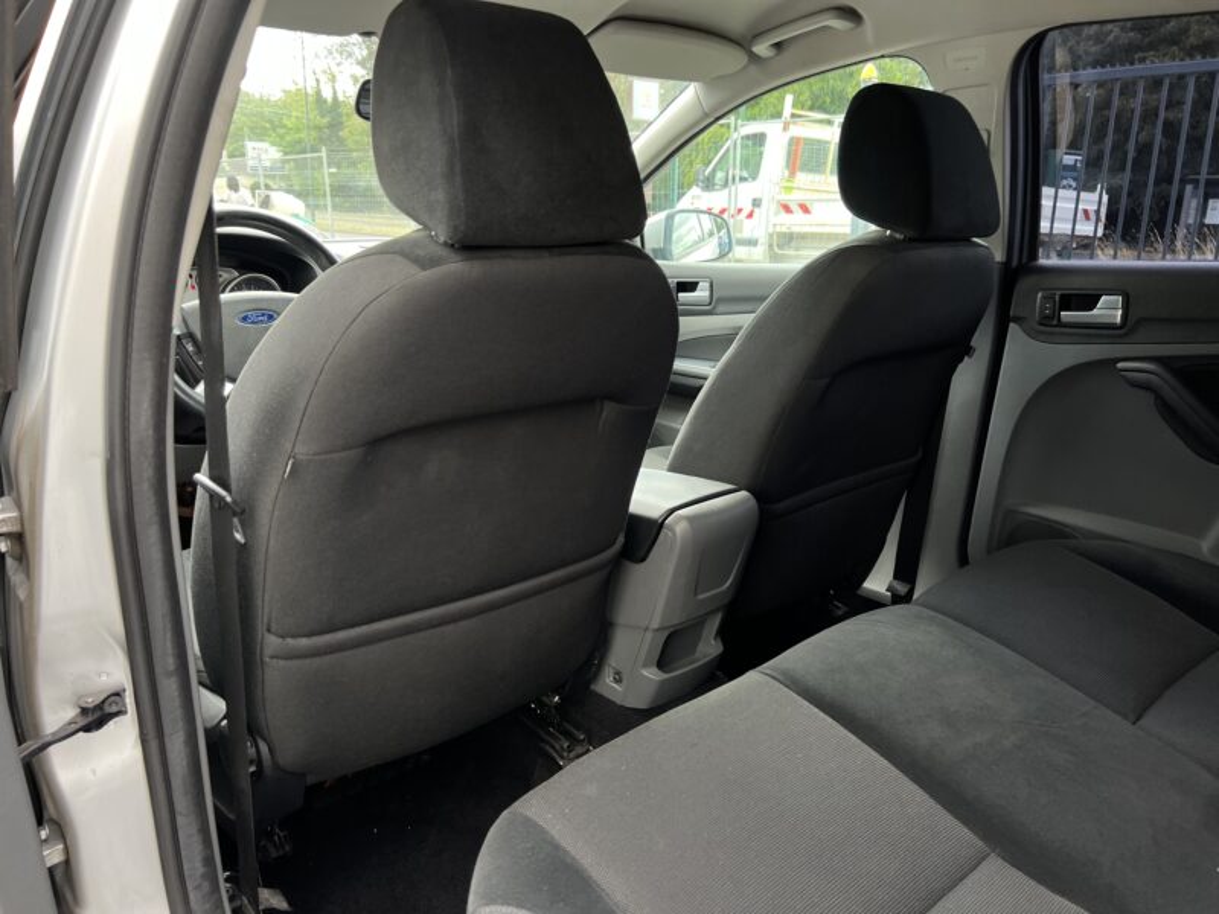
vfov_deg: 53.1
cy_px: 457
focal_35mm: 26
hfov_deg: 67.3
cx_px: 610
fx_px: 916
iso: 125
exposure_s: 1/100
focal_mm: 5.7
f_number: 1.5
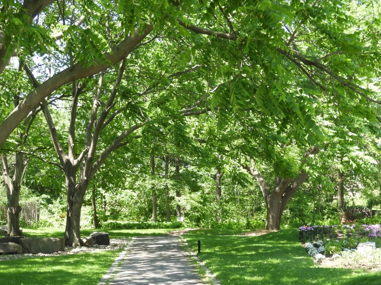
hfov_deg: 27.7
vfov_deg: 20.9
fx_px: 770
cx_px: 141
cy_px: 185
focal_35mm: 70
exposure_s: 1/125
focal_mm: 7.2
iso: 100
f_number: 3.8
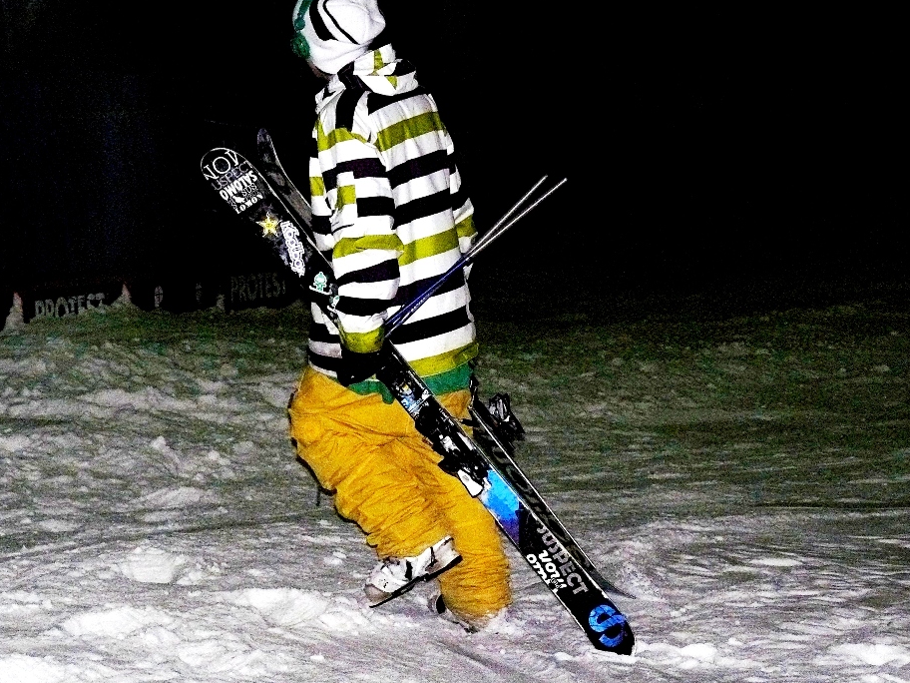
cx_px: 435
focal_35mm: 128
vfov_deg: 11.6
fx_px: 3365
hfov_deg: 15.4
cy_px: 352
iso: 400
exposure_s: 1/1000
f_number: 3.2
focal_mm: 19
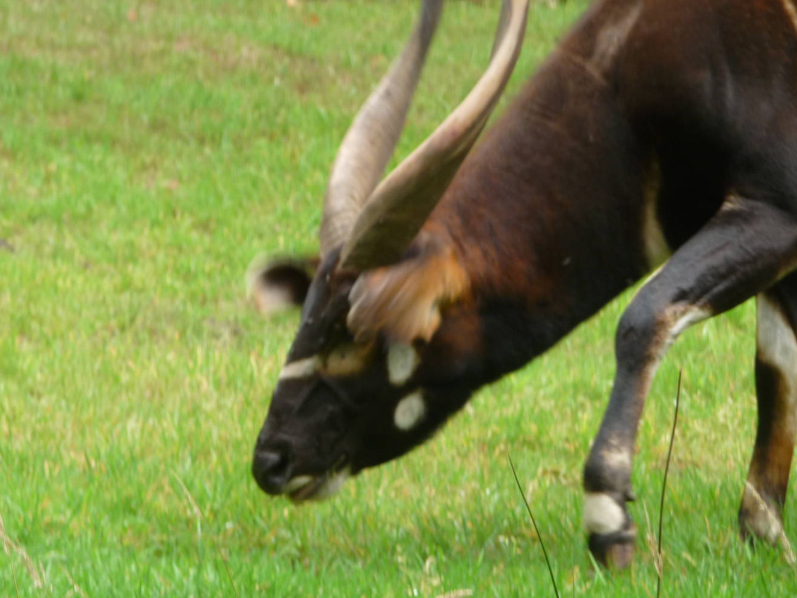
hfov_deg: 5.9
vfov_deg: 4.4
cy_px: 309
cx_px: 368
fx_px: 7783
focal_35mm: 338
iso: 160
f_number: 4.9
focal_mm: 47
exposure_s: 1/60
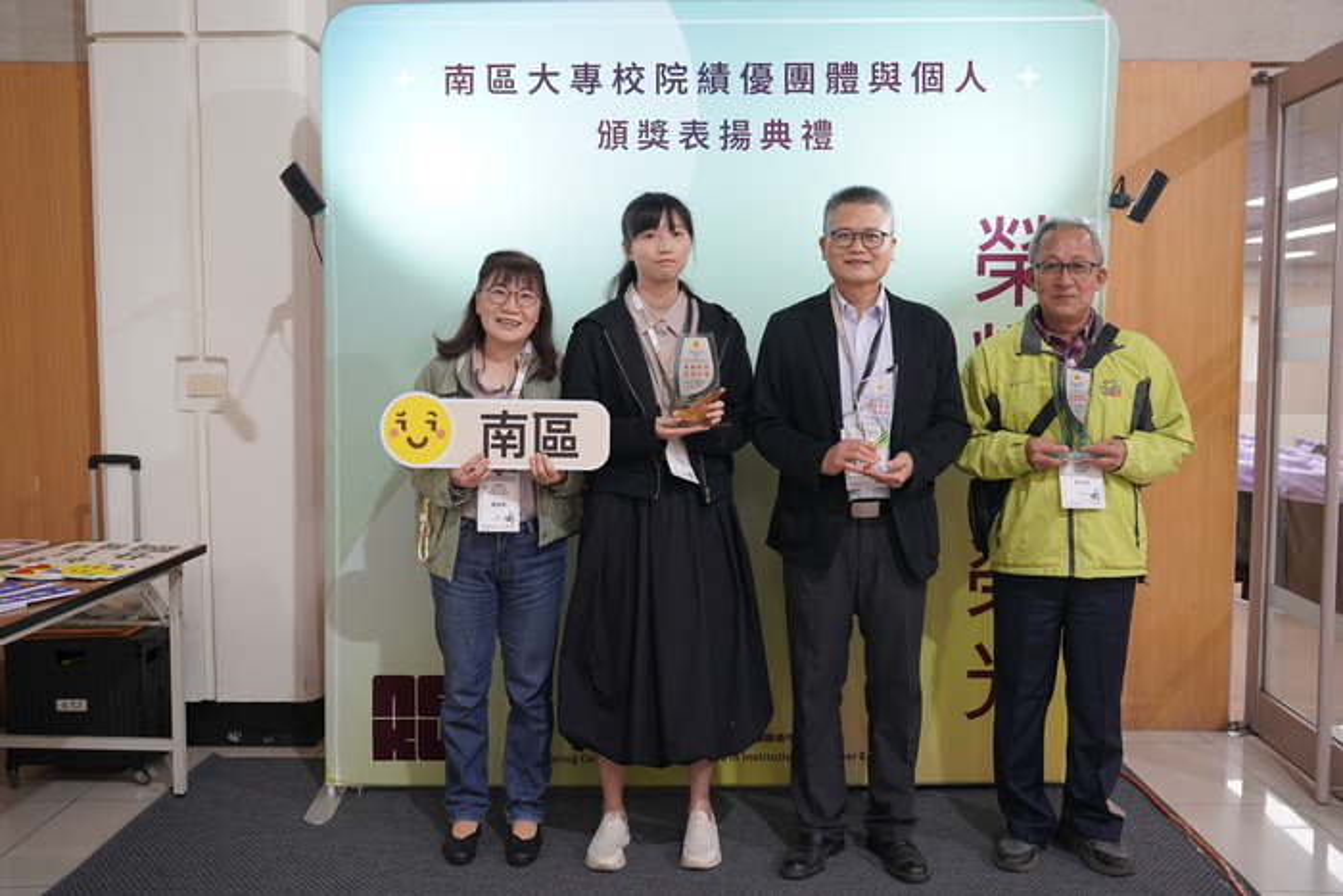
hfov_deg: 54.4
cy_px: 448
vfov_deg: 37.9
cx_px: 672
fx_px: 1306
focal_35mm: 35
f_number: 4
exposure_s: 1/160
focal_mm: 35
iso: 1600
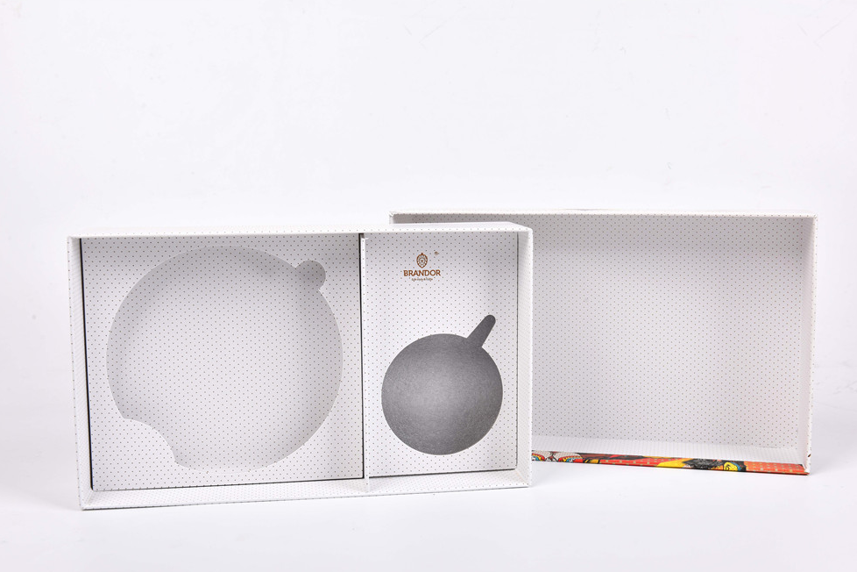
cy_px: 286
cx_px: 429
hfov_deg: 43.6
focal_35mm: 45
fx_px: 1071
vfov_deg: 29.9
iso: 125
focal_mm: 44
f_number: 13
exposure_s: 1/125
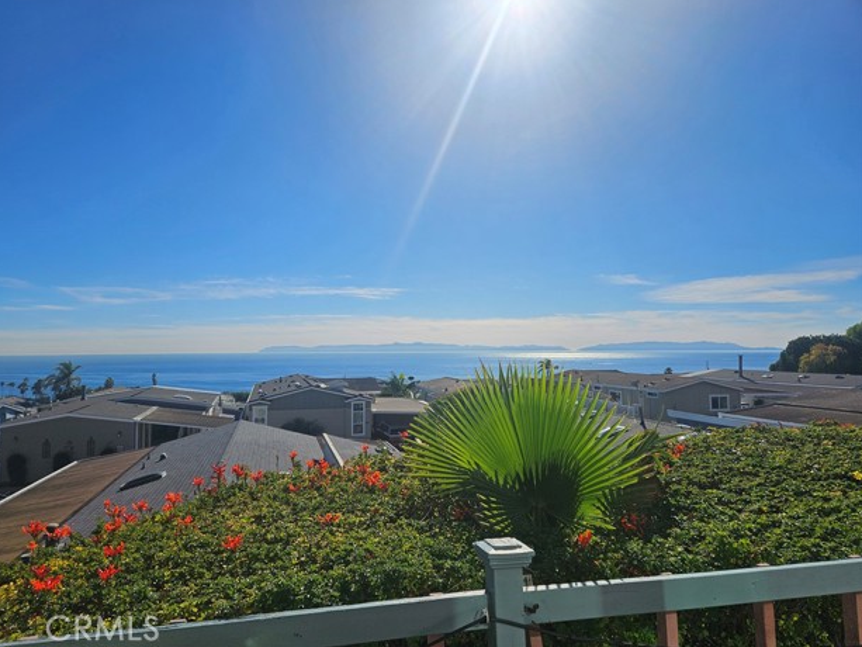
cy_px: 311
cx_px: 419
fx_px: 598
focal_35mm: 24
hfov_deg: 71.6
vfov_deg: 56.8
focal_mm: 5.4
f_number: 1.8
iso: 25
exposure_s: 1/6635
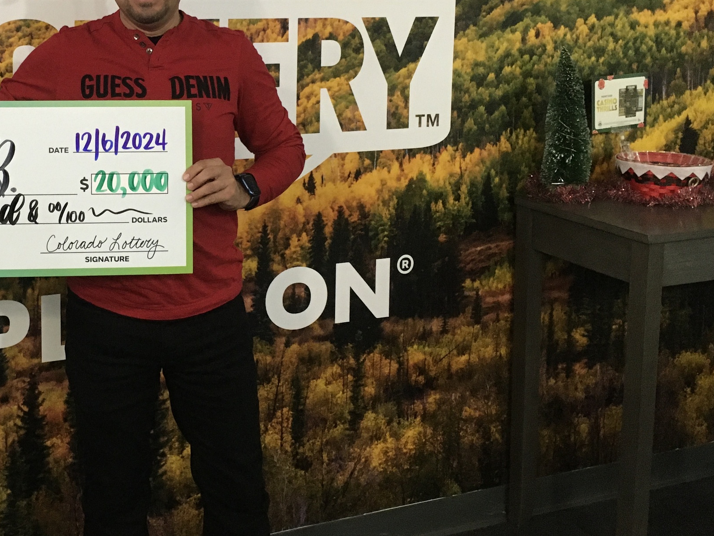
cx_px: 142
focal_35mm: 48
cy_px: 116
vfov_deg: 29.6
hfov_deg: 38.2
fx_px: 990
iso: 200
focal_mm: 4.15
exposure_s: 1/20
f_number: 2.2
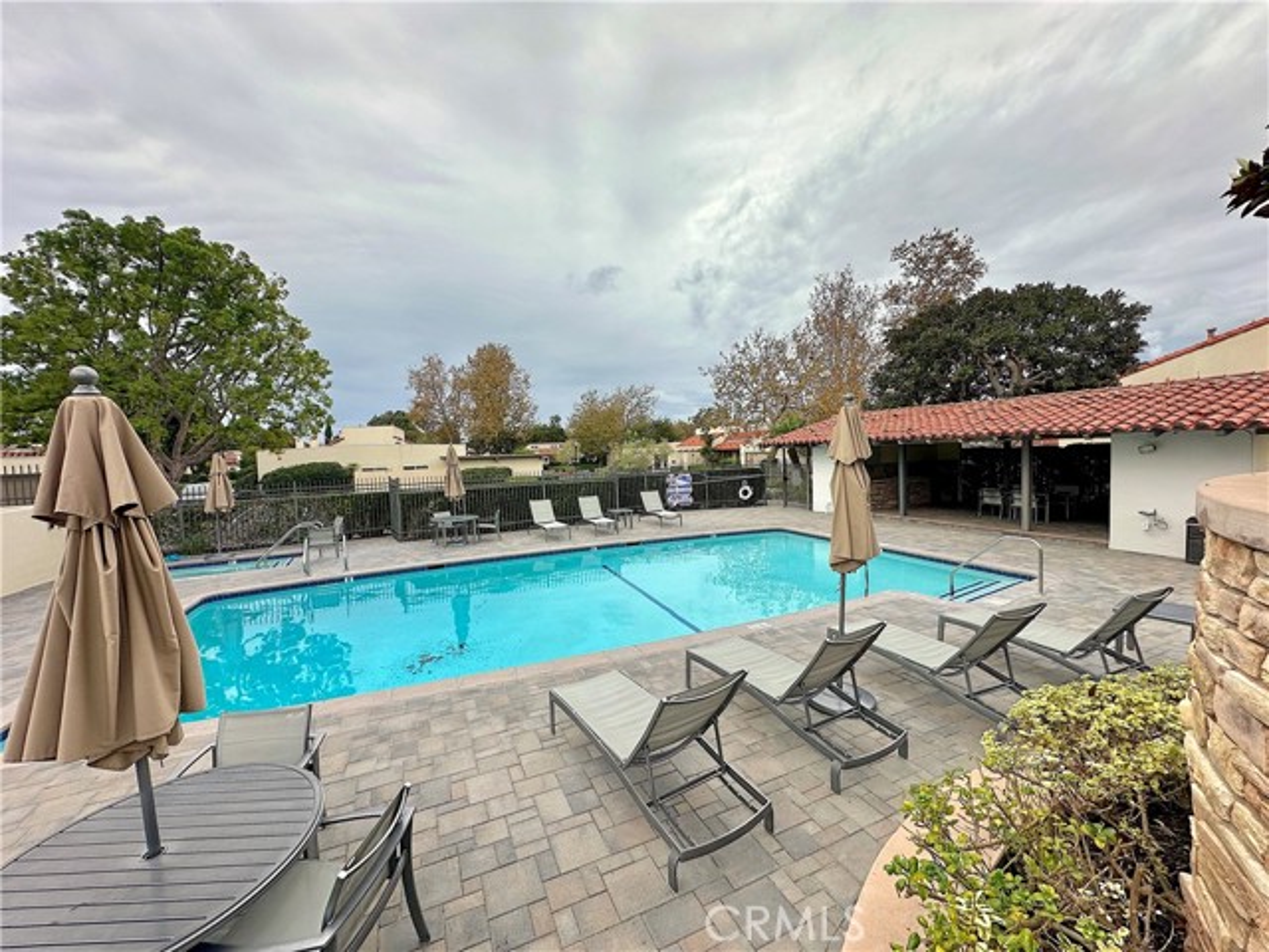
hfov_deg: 102.1
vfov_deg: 85.7
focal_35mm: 14
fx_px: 513
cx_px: 634
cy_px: 476
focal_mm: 2.22
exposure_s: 1/1103
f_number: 2.2
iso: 40
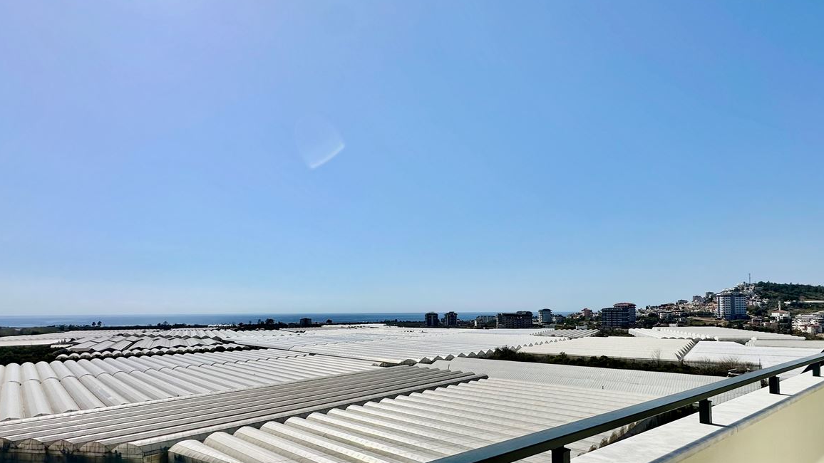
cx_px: 419
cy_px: 296
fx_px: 415
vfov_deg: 57.4
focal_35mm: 19
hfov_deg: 89.6
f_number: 2.2
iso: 50
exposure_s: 1/7813
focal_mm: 2.22
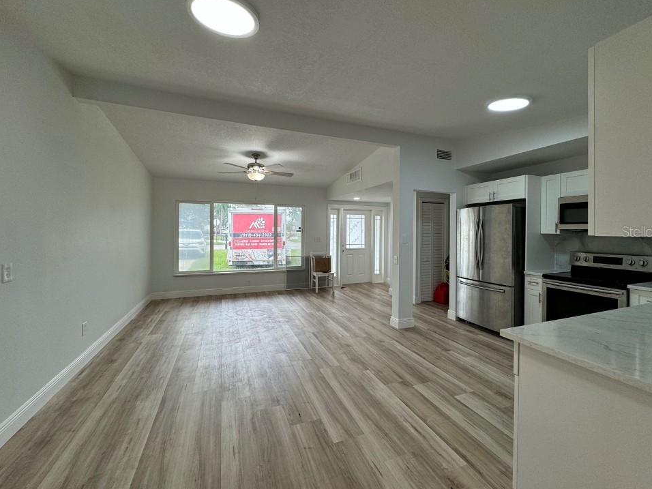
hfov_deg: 98.1
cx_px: 337
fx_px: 283
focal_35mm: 15
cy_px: 231
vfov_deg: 81.7
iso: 64
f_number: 2.2
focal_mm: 2.22
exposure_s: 1/120
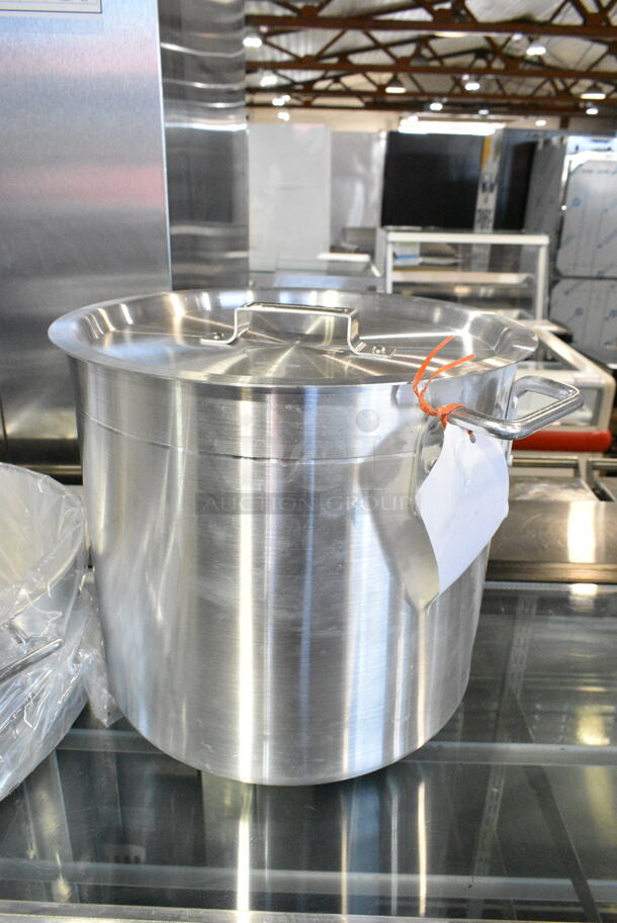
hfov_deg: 48.0
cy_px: 462
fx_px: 693
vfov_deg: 67.3
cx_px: 308
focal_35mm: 27
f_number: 9
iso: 6400
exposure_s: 1/320
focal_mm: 18
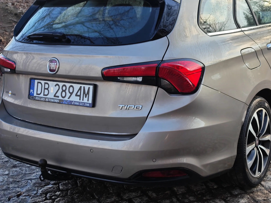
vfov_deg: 26.5
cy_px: 86
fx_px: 431
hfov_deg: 34.6
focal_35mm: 55
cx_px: 183
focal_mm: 8.72
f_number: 2
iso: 50
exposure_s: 1/399
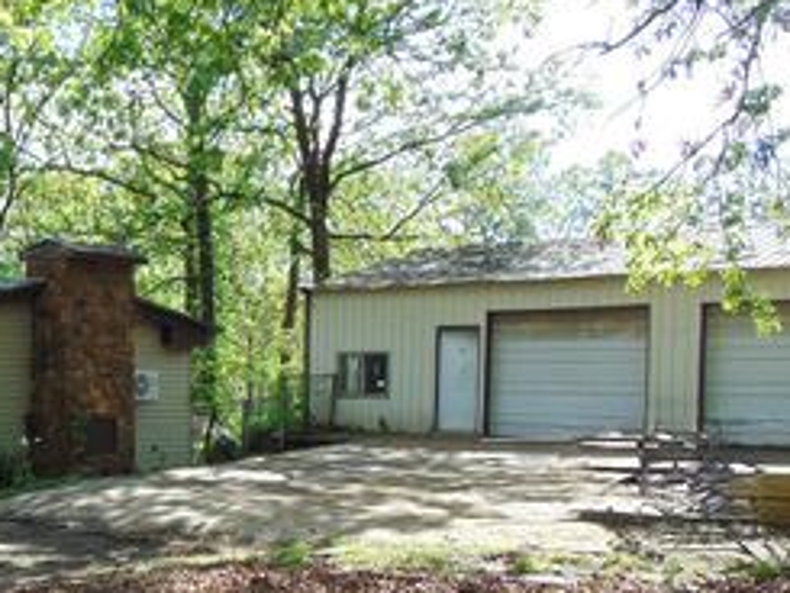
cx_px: 119
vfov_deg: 28.2
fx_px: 1164
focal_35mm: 51
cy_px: 437
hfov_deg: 35.8
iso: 80
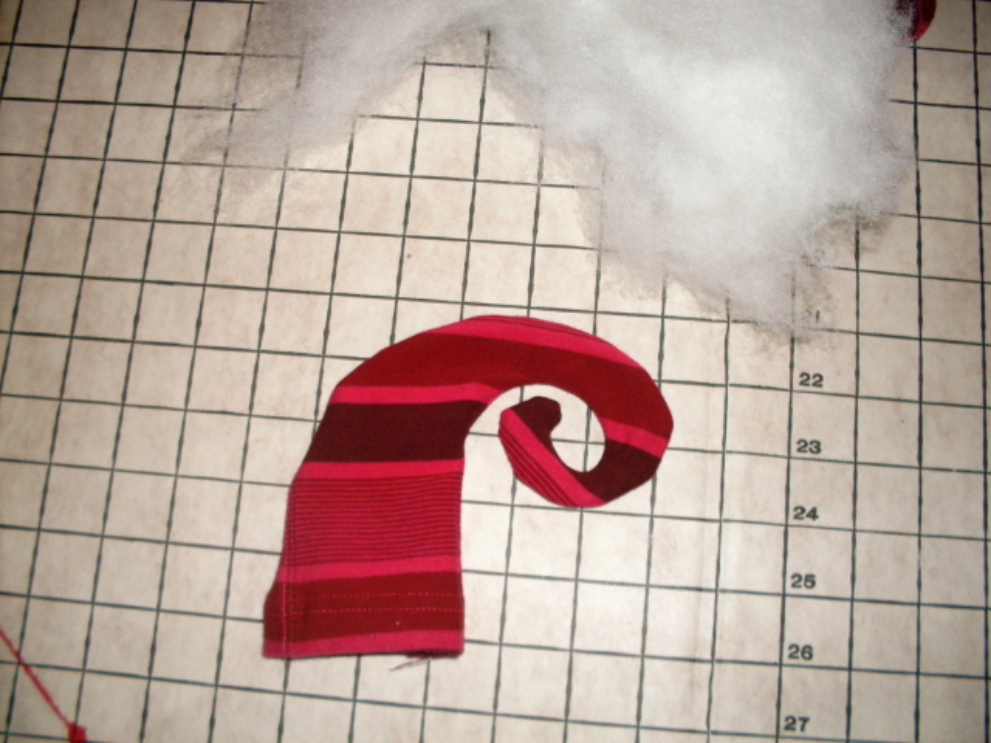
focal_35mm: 38
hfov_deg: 49.0
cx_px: 496
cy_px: 372
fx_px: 1088
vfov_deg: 37.7
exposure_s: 1/45
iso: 100
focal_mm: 6.3
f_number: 2.8
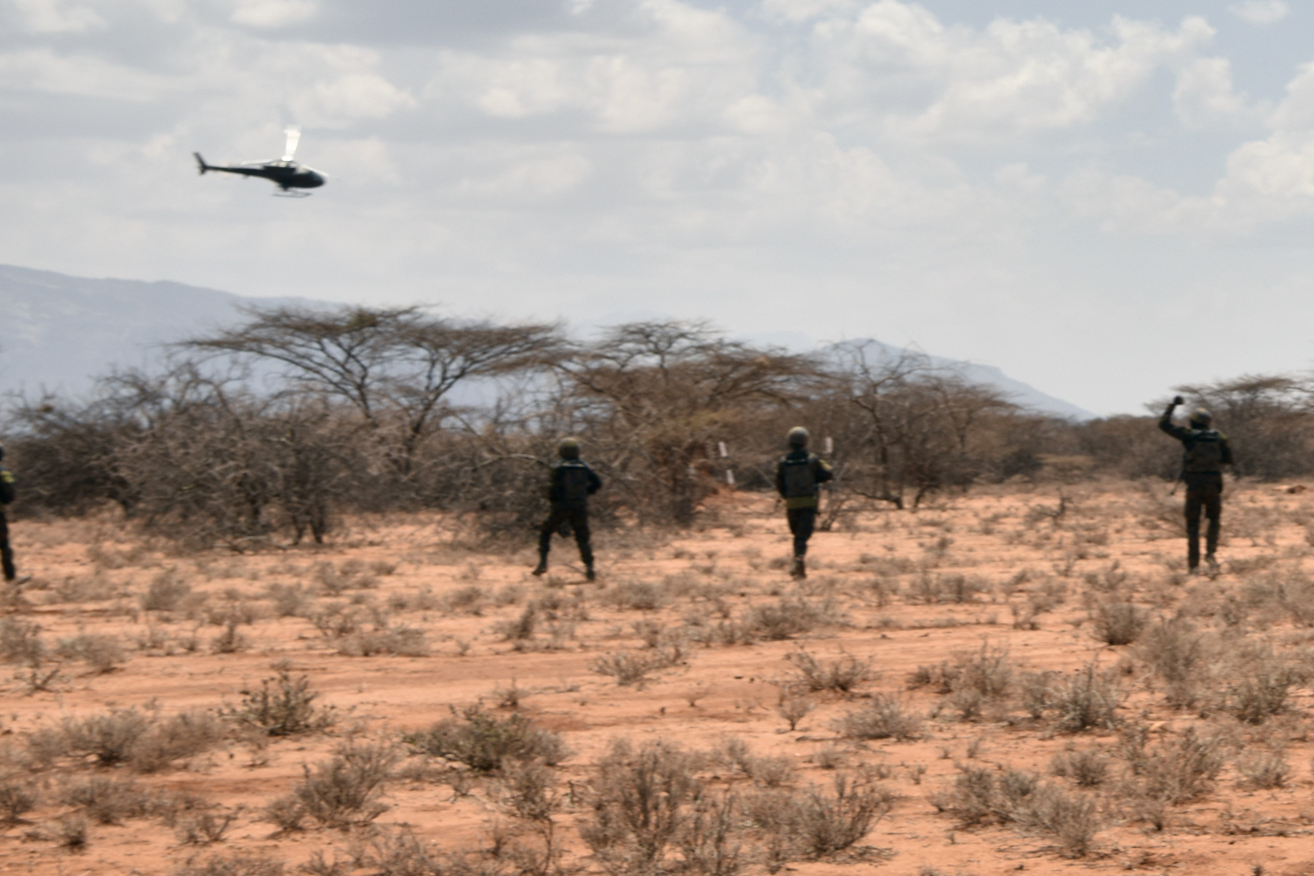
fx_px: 2847
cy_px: 404
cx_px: 1069
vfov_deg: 17.5
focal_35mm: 78
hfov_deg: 25.5
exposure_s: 1/320
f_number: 13
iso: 200
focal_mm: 46
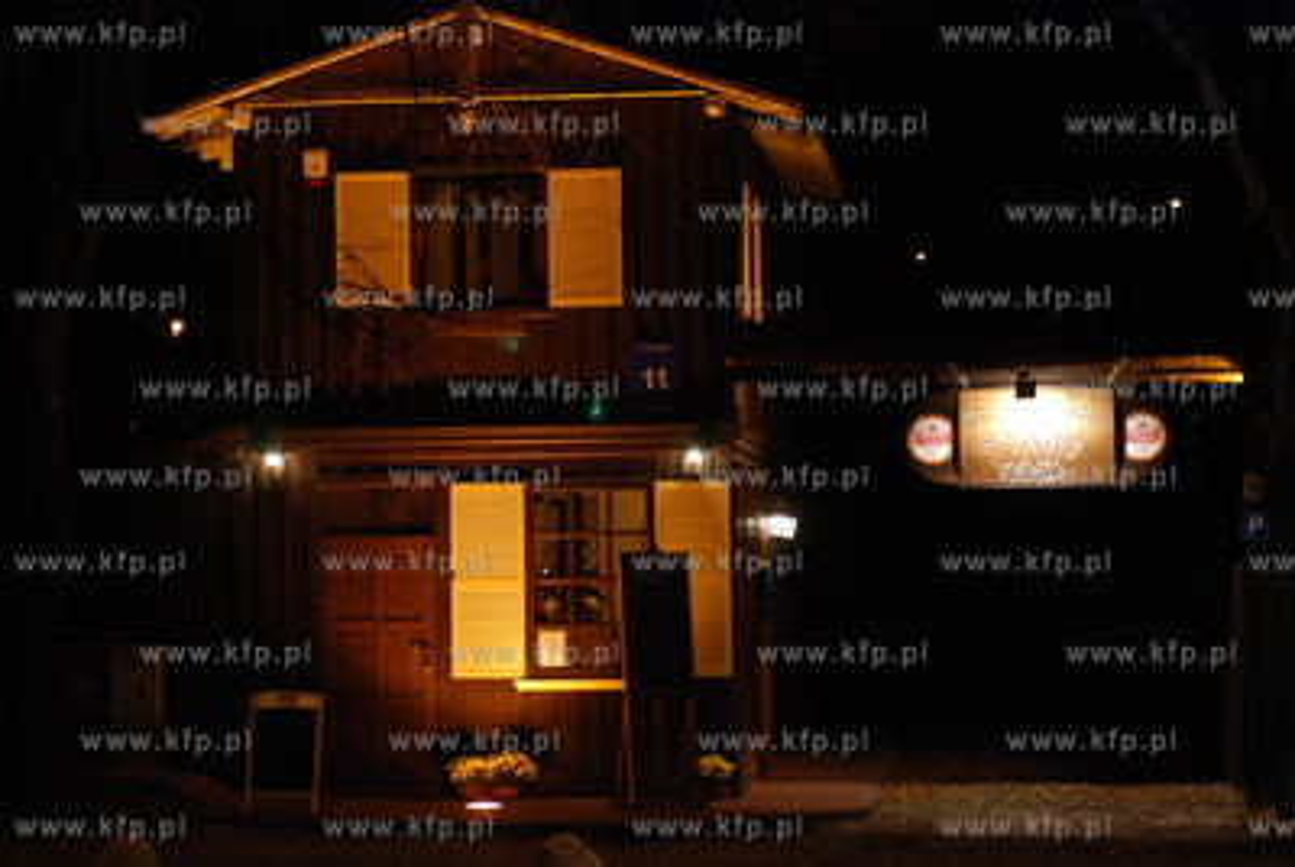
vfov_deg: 11.5
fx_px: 4323
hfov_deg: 17.0
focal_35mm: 120
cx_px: 648
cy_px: 434
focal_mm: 80
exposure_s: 1/25
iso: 400
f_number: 2.8
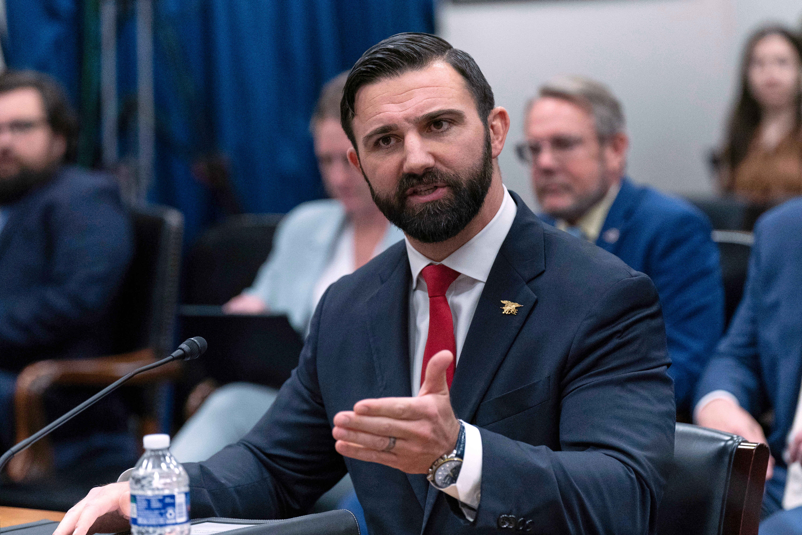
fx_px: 2695
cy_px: 268
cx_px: 401
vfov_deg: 11.3
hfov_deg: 16.9
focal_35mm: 121
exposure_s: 1/500
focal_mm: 121
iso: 2000
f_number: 2.8
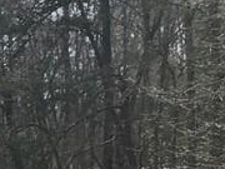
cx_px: -252
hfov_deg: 11.1
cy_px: 396
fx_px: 1033
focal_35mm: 159
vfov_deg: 8.6
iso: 20
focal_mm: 3.99
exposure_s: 1/1056
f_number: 1.8
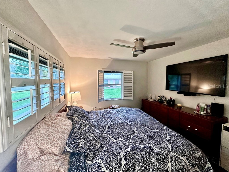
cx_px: 114
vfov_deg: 85.7
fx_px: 93
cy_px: 86
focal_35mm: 14
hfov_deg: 102.1
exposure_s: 1/60.2
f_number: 2.2
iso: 250
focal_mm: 2.22
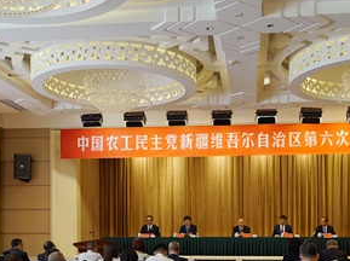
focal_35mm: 48
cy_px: 235
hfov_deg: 39.6
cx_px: 201
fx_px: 485
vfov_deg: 29.0
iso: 800
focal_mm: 24
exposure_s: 1/160
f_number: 4
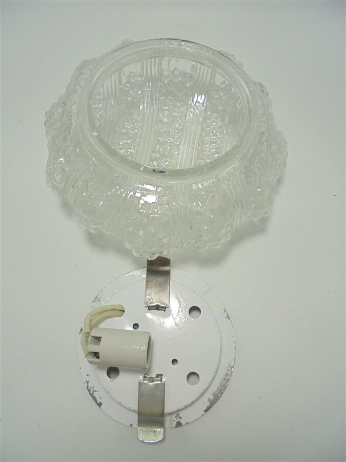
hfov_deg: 53.1
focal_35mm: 26
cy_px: 231
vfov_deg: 67.3
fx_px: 347
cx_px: 173
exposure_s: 1/125
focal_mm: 4.6
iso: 100
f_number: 3.5
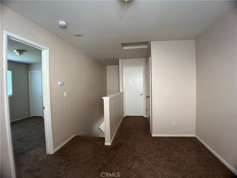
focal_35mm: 26
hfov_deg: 67.3
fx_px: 178
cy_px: 89
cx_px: 118
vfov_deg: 53.1
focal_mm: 5.96
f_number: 1.6
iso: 160
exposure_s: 1/60
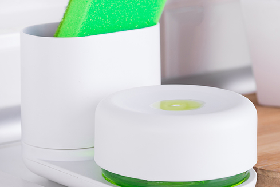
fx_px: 1448
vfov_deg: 7.4
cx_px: 199
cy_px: 84
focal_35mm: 186
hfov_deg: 11.0
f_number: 8
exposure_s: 1/125
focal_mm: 105
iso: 50
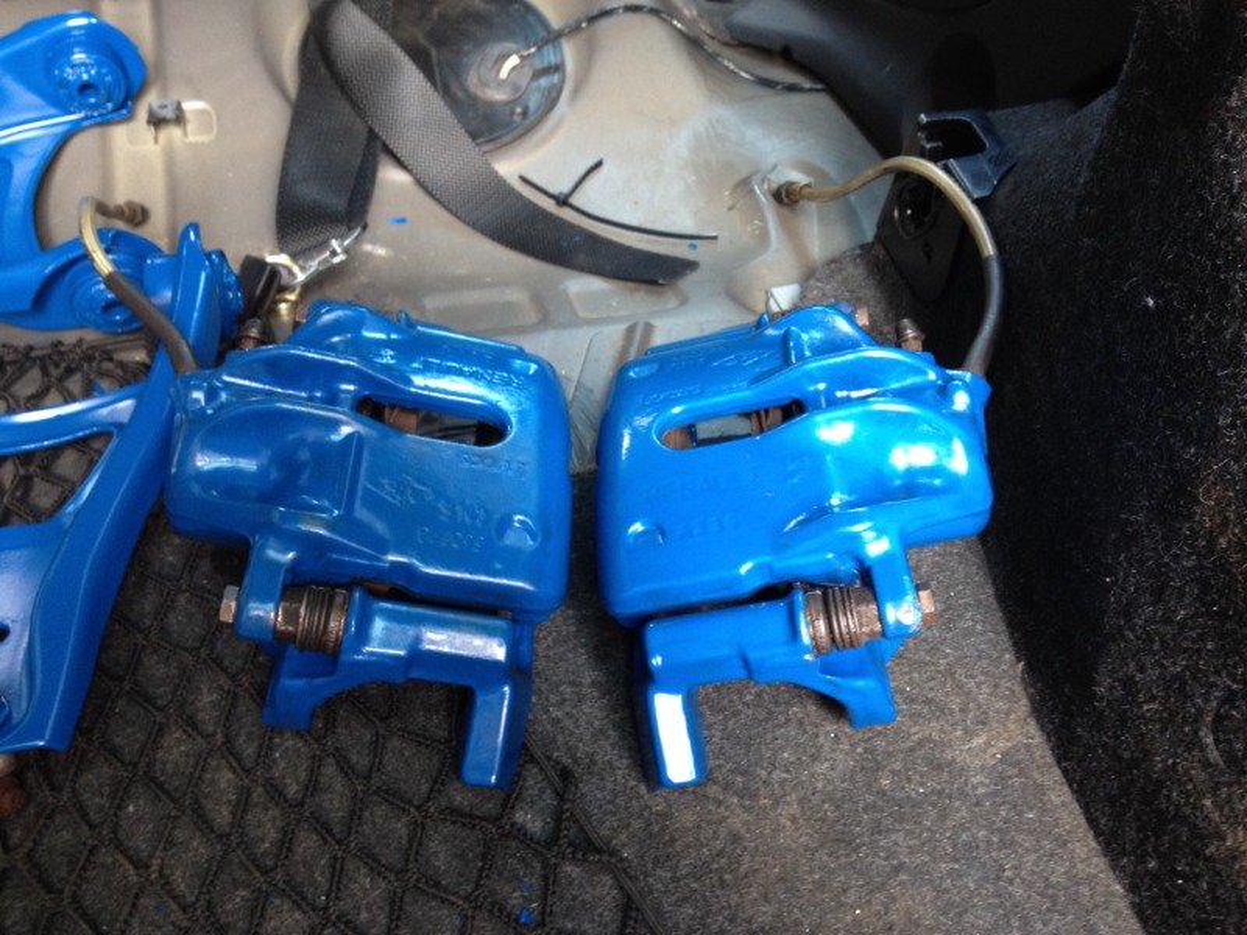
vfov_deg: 40.7
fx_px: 1261
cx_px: 624
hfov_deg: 52.6
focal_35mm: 35
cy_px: 468
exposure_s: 1/20
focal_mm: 4.3
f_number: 2.4
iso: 125
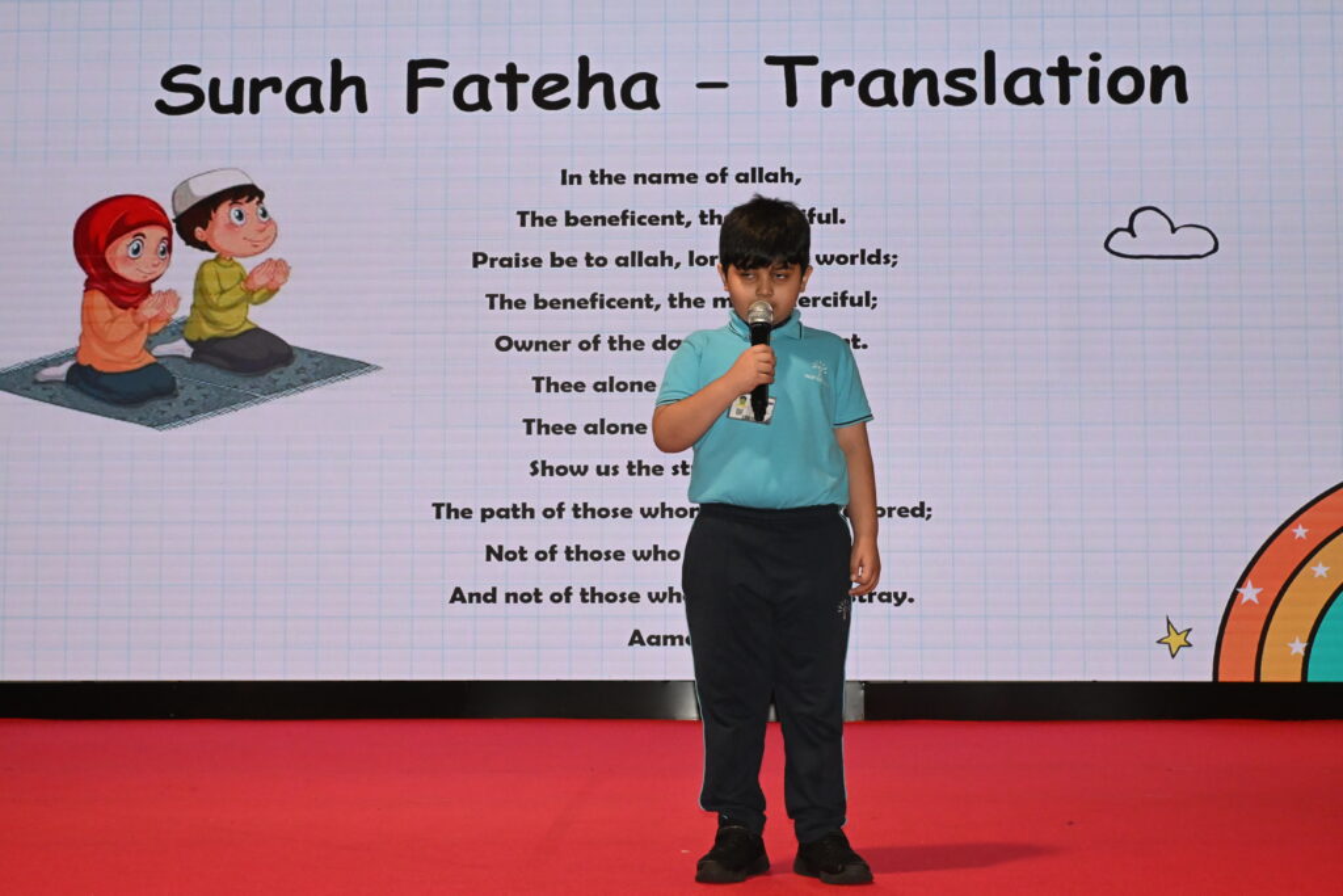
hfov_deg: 36.9
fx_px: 2015
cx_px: 672
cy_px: 448
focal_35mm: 54
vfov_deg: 25.1
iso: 3200
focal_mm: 36
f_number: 9
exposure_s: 1/200
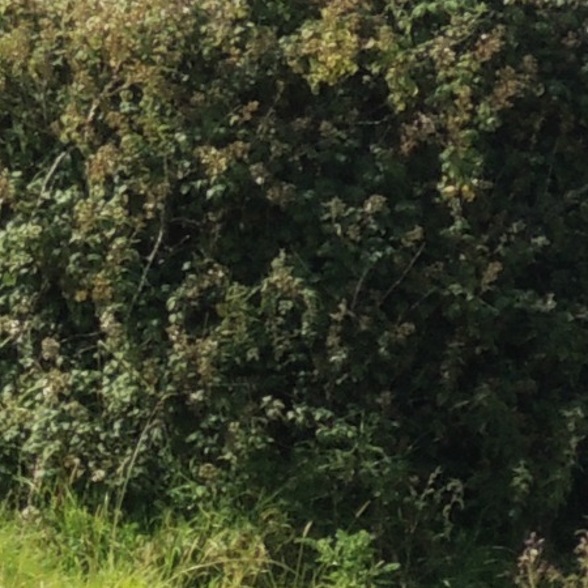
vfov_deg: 1.0
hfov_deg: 1.0
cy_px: 150
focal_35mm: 1691
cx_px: -1152
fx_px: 32497
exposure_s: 1/500
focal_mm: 49
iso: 180
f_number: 4.7
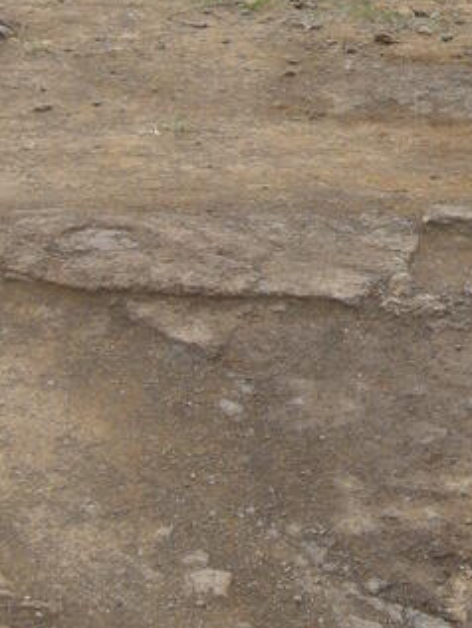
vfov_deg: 17.2
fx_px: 2053
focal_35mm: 113
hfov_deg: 12.9
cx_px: 508
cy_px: 73
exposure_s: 1/154
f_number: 4.3
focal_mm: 7.5
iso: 100
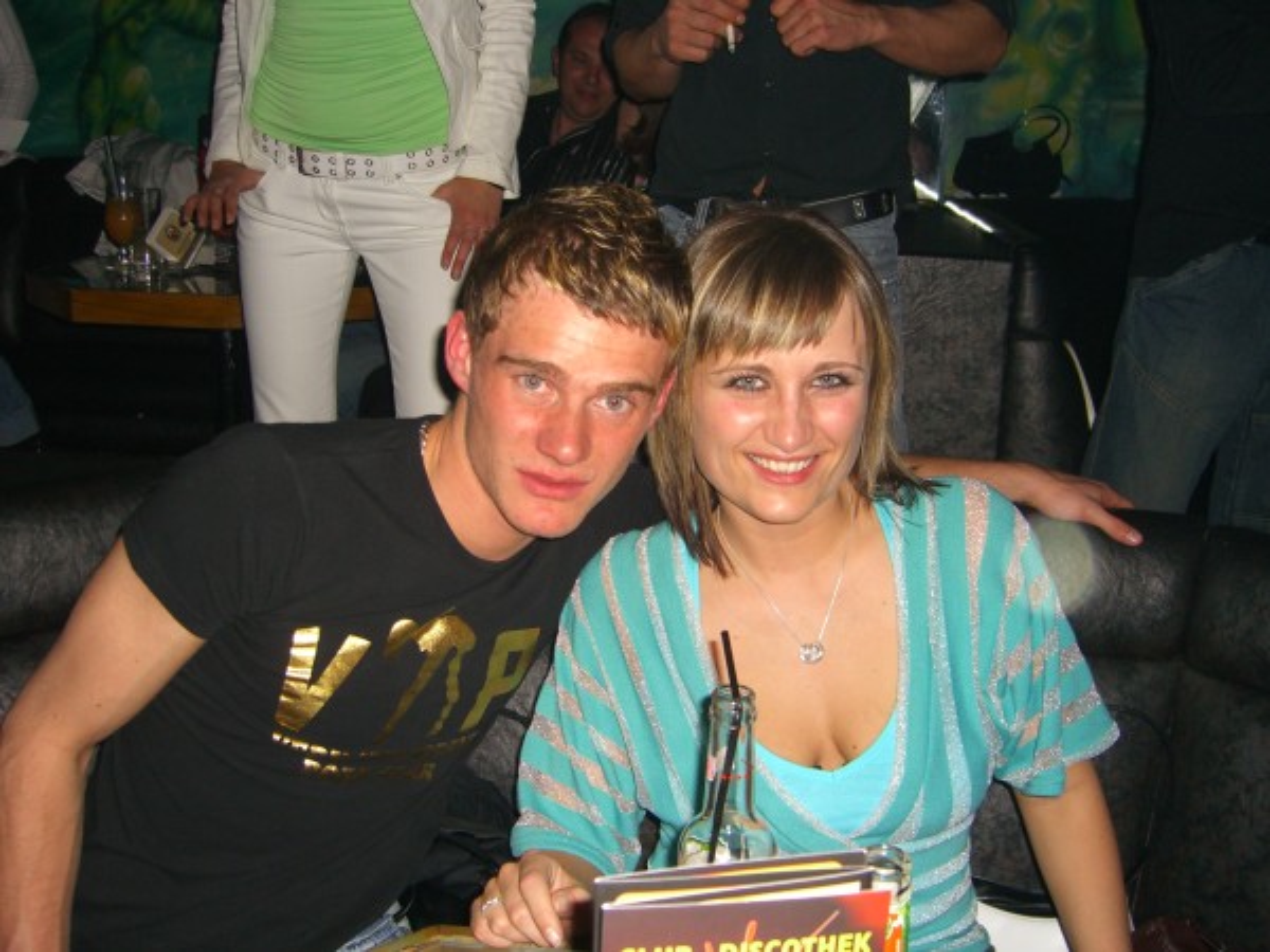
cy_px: 476
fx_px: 1394
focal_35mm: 38
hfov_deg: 49.0
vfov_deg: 37.7
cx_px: 635
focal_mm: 7.9
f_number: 2.8
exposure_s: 1/60
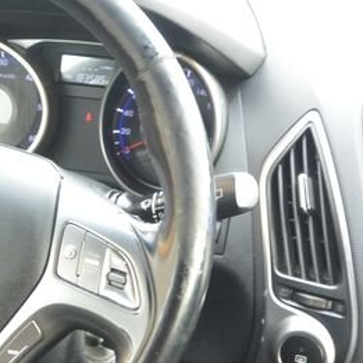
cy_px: 360
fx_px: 1068
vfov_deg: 18.8
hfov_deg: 19.1
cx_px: 64
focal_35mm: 90
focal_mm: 10
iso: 400
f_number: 3.5
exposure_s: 1/60
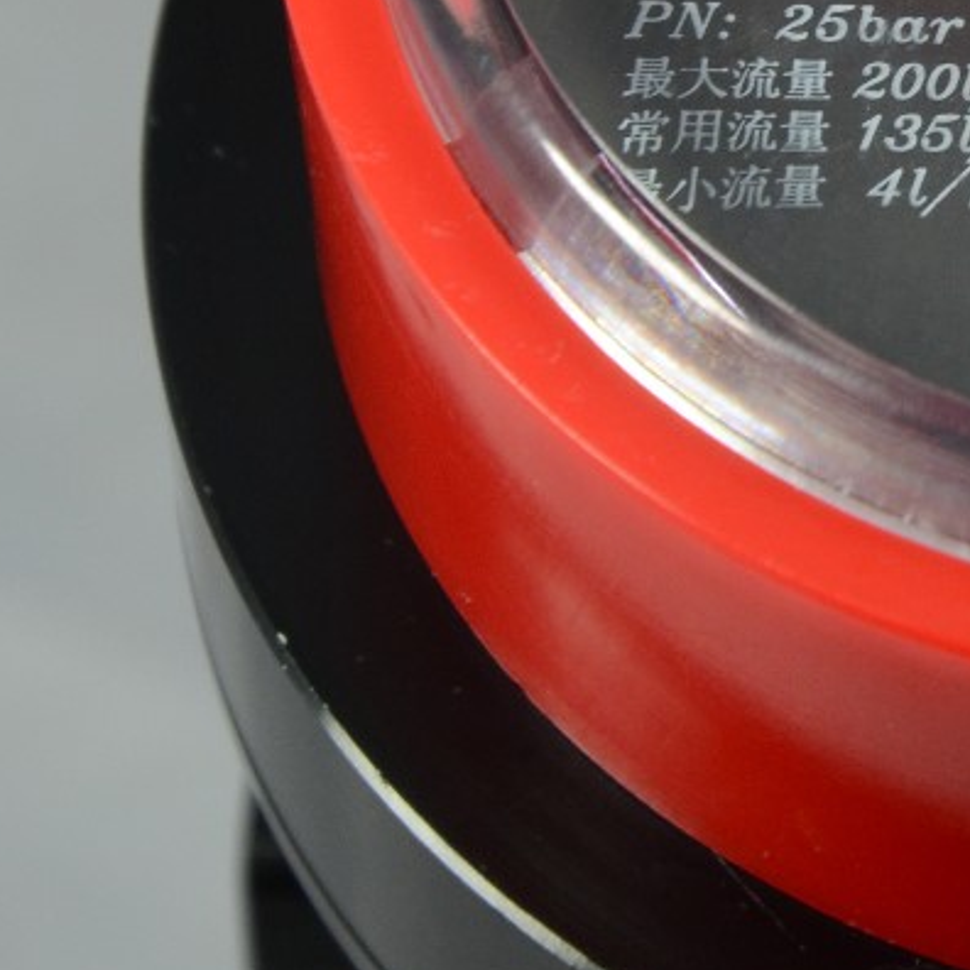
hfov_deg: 4.0
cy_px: -246
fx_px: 13845
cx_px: 1450
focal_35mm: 437
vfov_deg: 4.0
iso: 500
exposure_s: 1/60
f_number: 10
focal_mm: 85
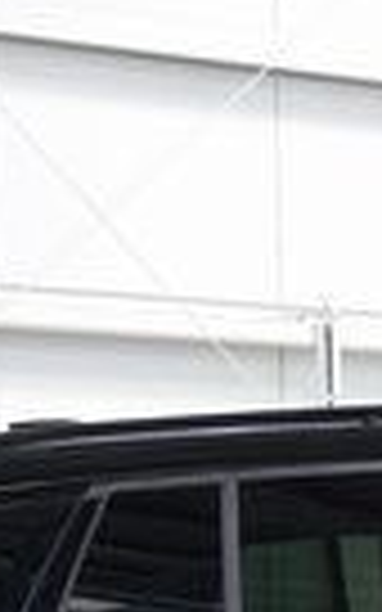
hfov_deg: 5.2
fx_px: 4064
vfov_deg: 8.5
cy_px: 785
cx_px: 836
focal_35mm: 244
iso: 720
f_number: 6.3
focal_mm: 34
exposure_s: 1/15
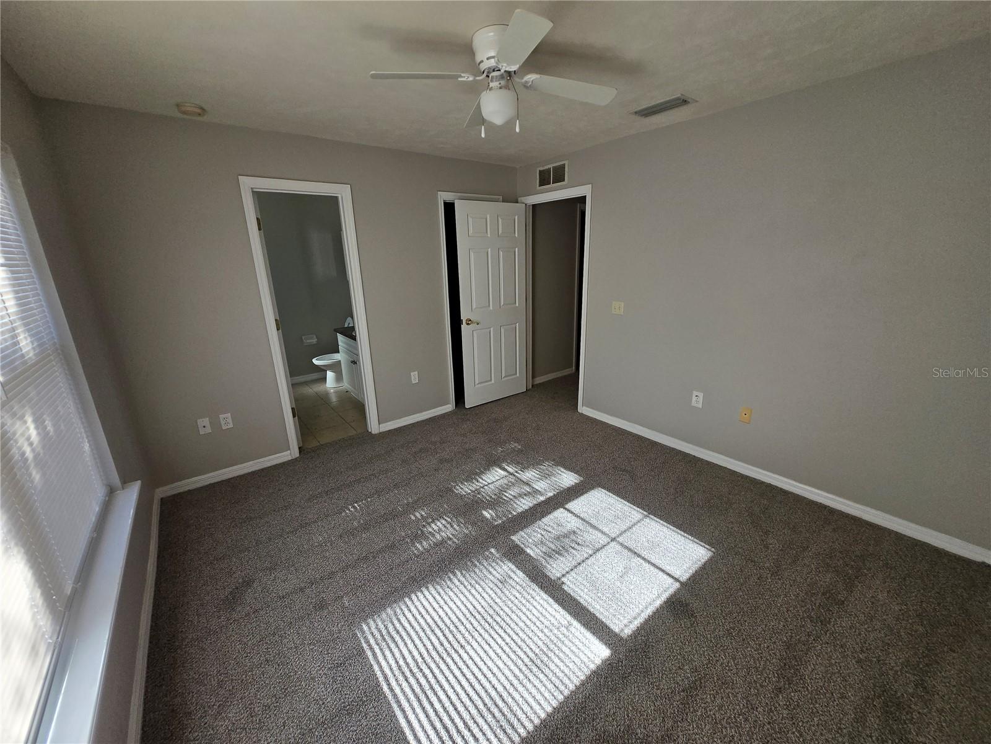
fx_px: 372
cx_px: 496
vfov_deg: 89.9
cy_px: 372
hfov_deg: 106.2
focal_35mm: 13
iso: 32
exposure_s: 1/120
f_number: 2.2
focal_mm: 1.7
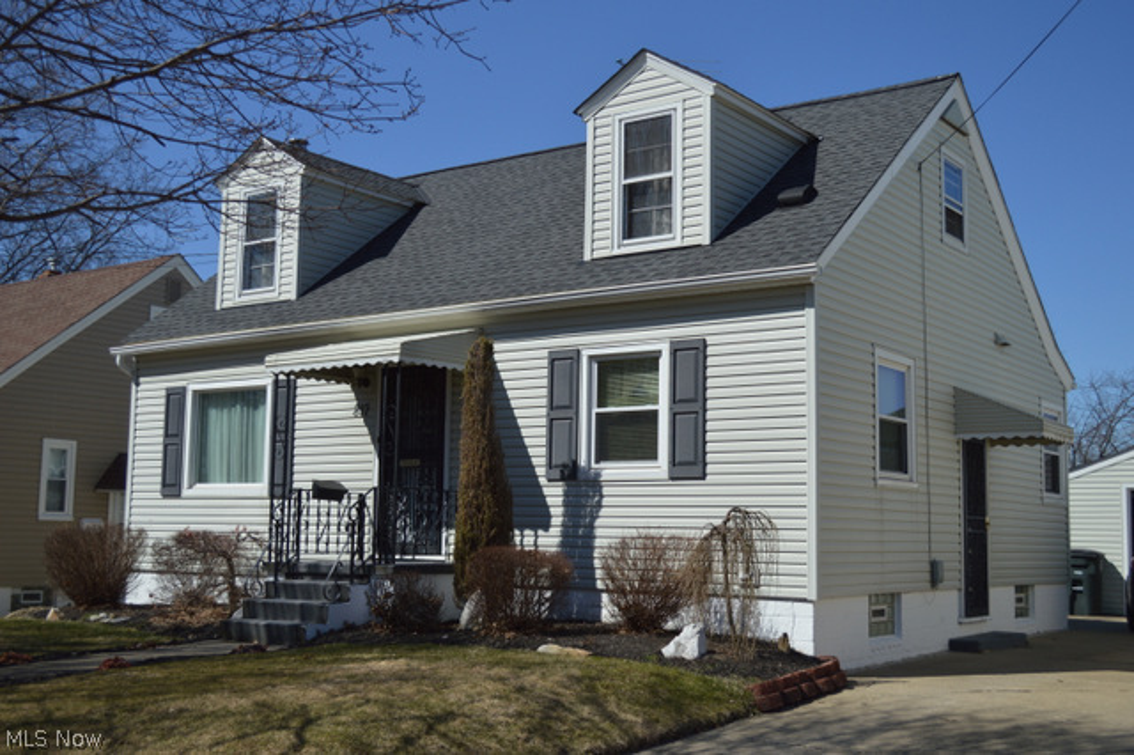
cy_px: 378
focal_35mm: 42
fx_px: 1322
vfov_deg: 31.9
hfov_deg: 46.4
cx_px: 567
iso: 100
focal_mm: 28
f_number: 4.5
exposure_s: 1/1250
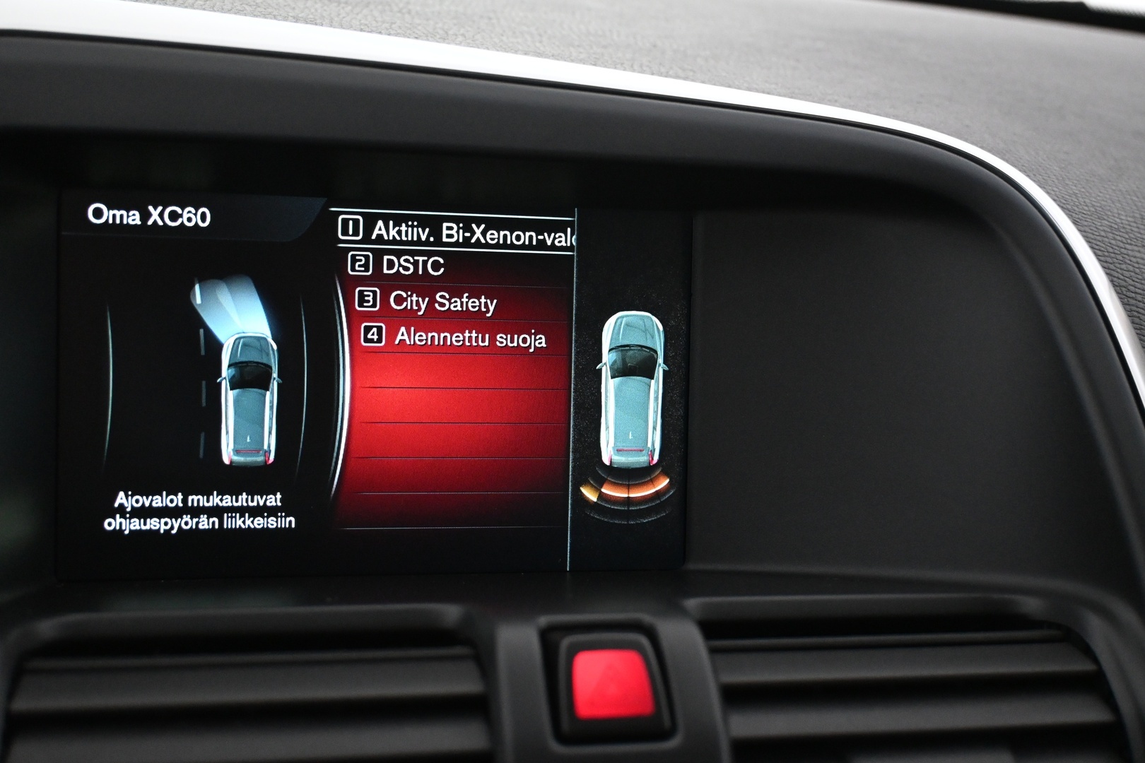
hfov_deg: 43.6
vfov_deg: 29.9
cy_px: 382
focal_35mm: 45
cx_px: 572
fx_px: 1431
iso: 3600
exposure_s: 1/50
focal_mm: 30
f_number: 4.8
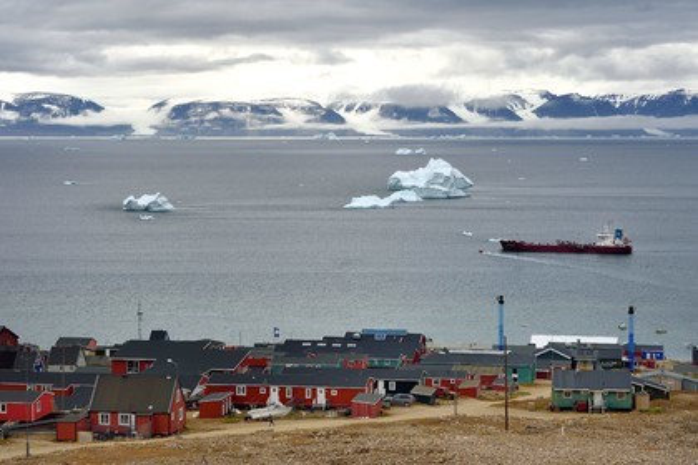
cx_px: 349
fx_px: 1590
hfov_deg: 24.8
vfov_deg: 16.7
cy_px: 232
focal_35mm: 82
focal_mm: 82
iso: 400
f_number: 11
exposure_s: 1/250
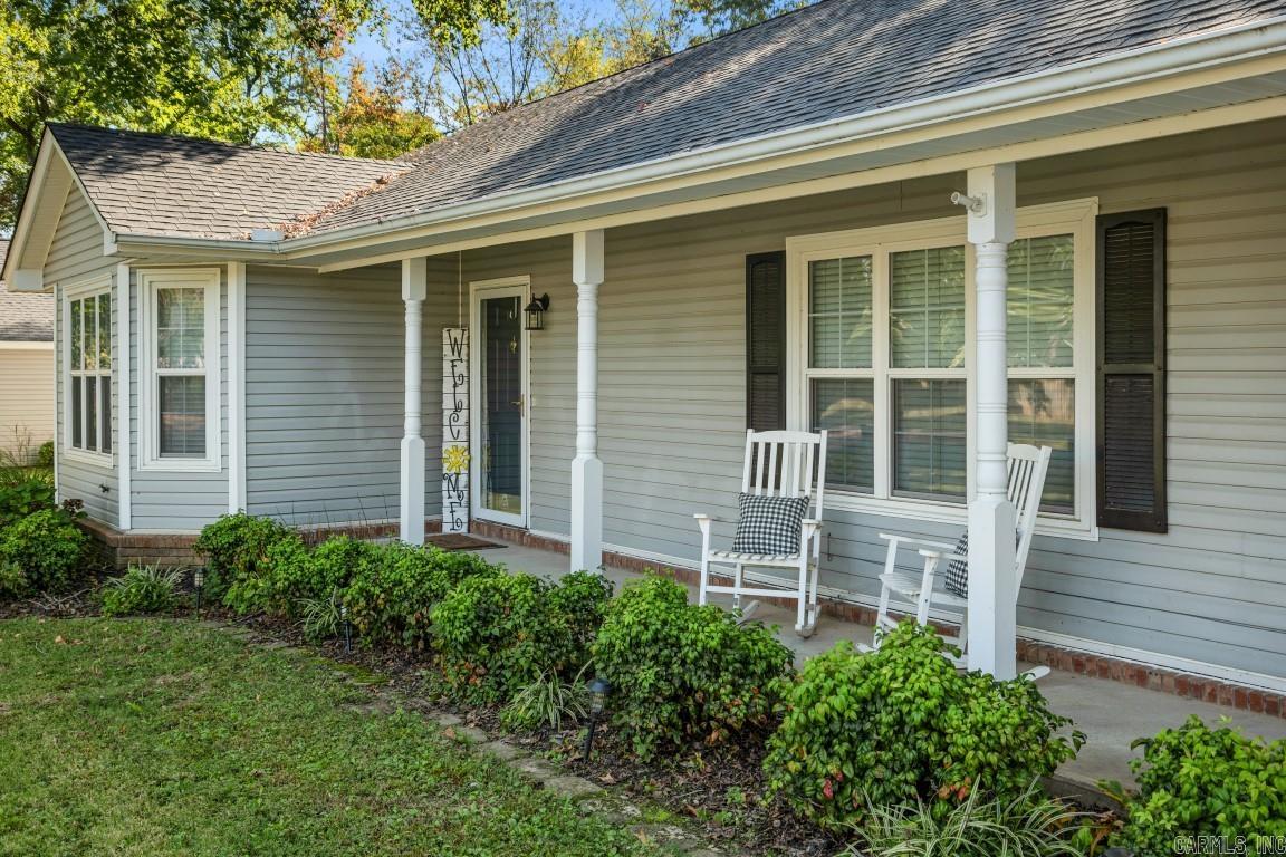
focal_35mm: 35
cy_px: 428
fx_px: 1250
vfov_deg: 37.9
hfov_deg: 54.4
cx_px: 643
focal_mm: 35
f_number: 5.6
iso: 320
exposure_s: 1/250
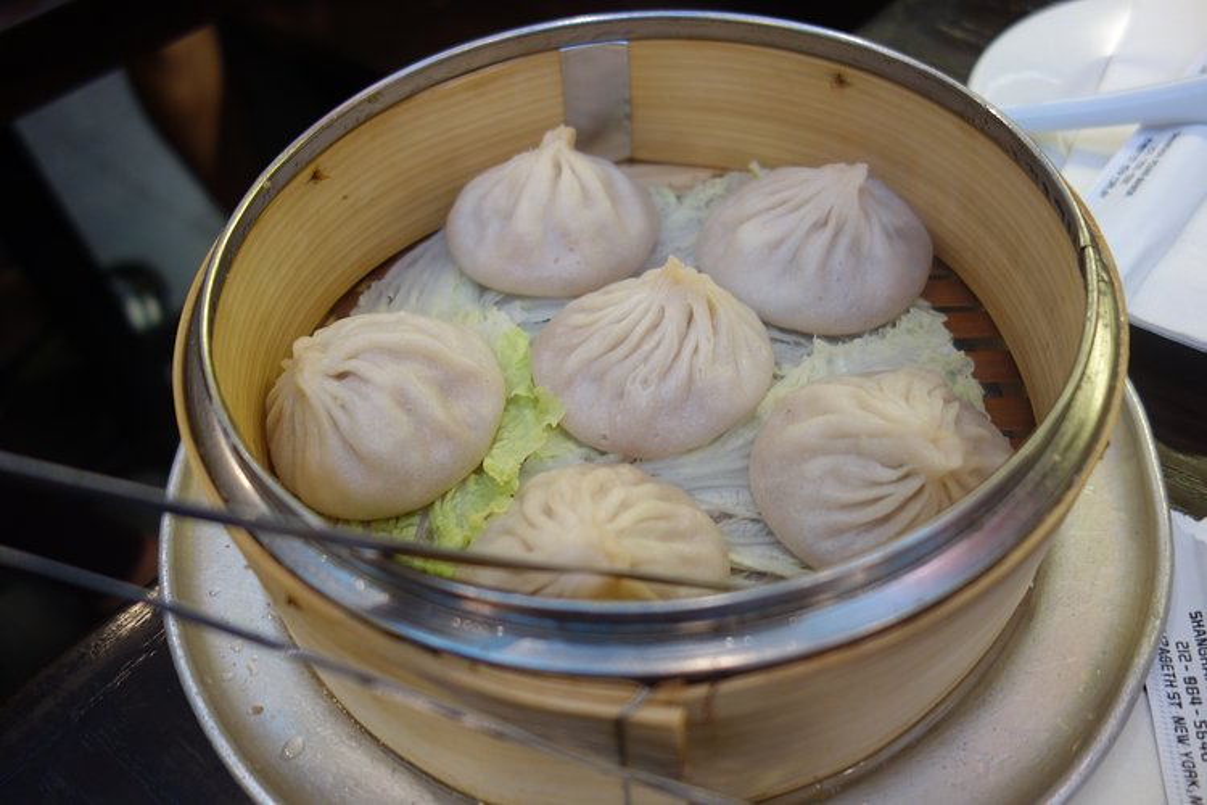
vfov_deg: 46.4
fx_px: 939
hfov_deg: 65.5
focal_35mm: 28
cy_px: 402
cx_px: 604
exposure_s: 1/30
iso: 160
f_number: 1.8
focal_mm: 10.4
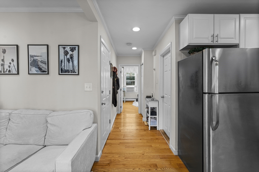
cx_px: 130
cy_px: 86
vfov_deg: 73.8
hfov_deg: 96.7
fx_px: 115
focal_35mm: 16
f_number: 7.1
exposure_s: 1/1.67
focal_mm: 16
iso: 320
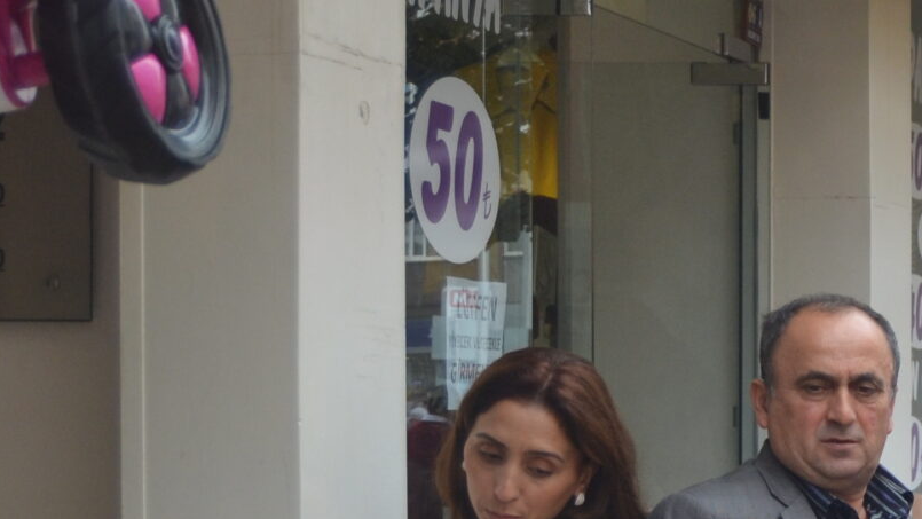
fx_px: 3179
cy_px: 630
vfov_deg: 9.2
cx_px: 1371
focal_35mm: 130
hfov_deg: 15.3
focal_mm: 26
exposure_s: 1/500
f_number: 4
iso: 400
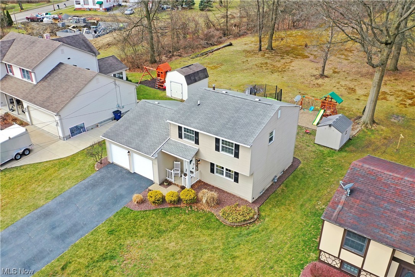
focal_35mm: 28
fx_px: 323
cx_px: 208
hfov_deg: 65.5
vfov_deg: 46.4
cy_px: 138
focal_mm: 10.26
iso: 100
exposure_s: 1/100
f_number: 4
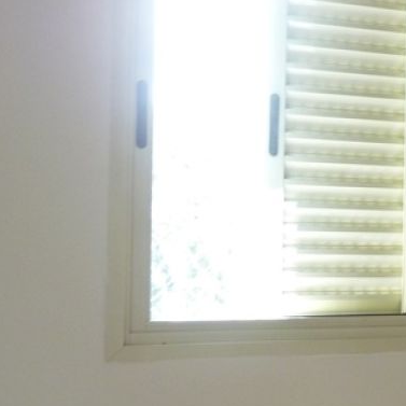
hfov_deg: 18.6
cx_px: 634
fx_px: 1075
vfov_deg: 21.3
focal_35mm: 81
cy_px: 256
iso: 80
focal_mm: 4.4
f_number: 3.3
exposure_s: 1/30
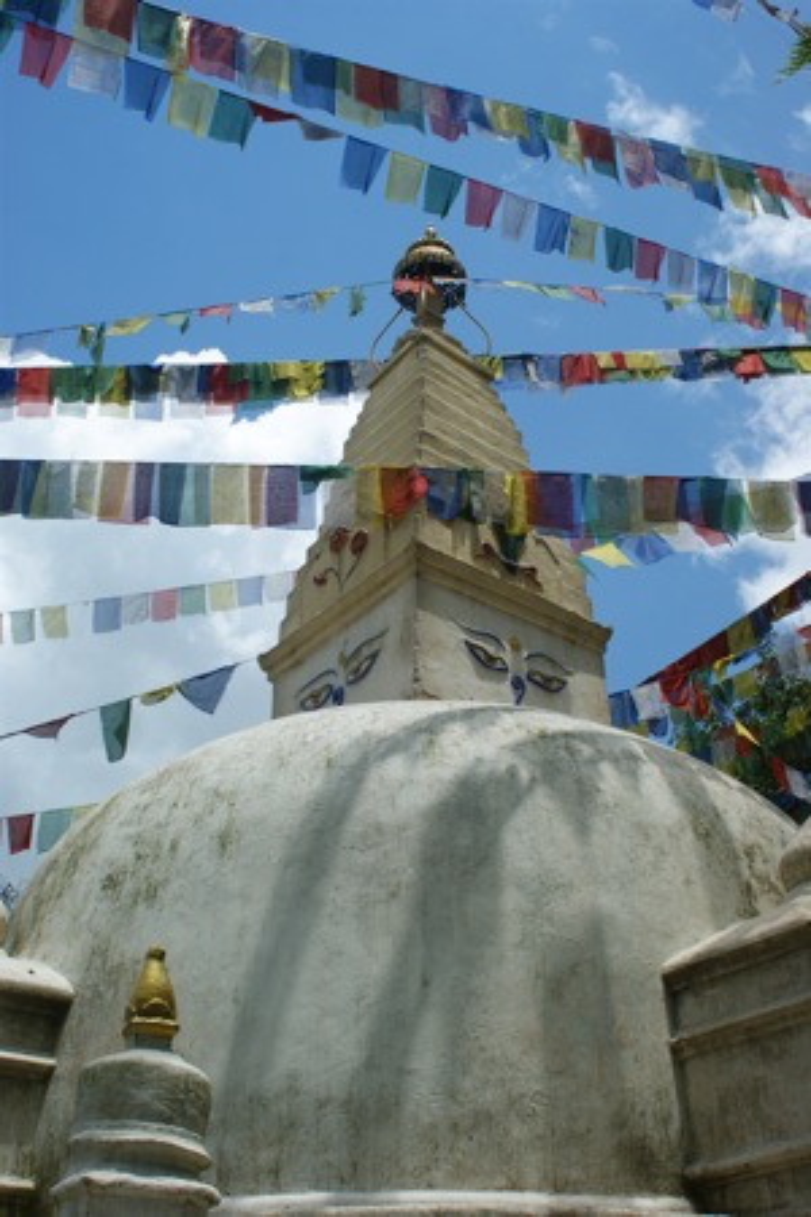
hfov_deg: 31.9
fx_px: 1419
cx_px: 406
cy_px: 608
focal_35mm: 42
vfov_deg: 46.4
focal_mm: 28
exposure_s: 1/200
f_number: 11
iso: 100
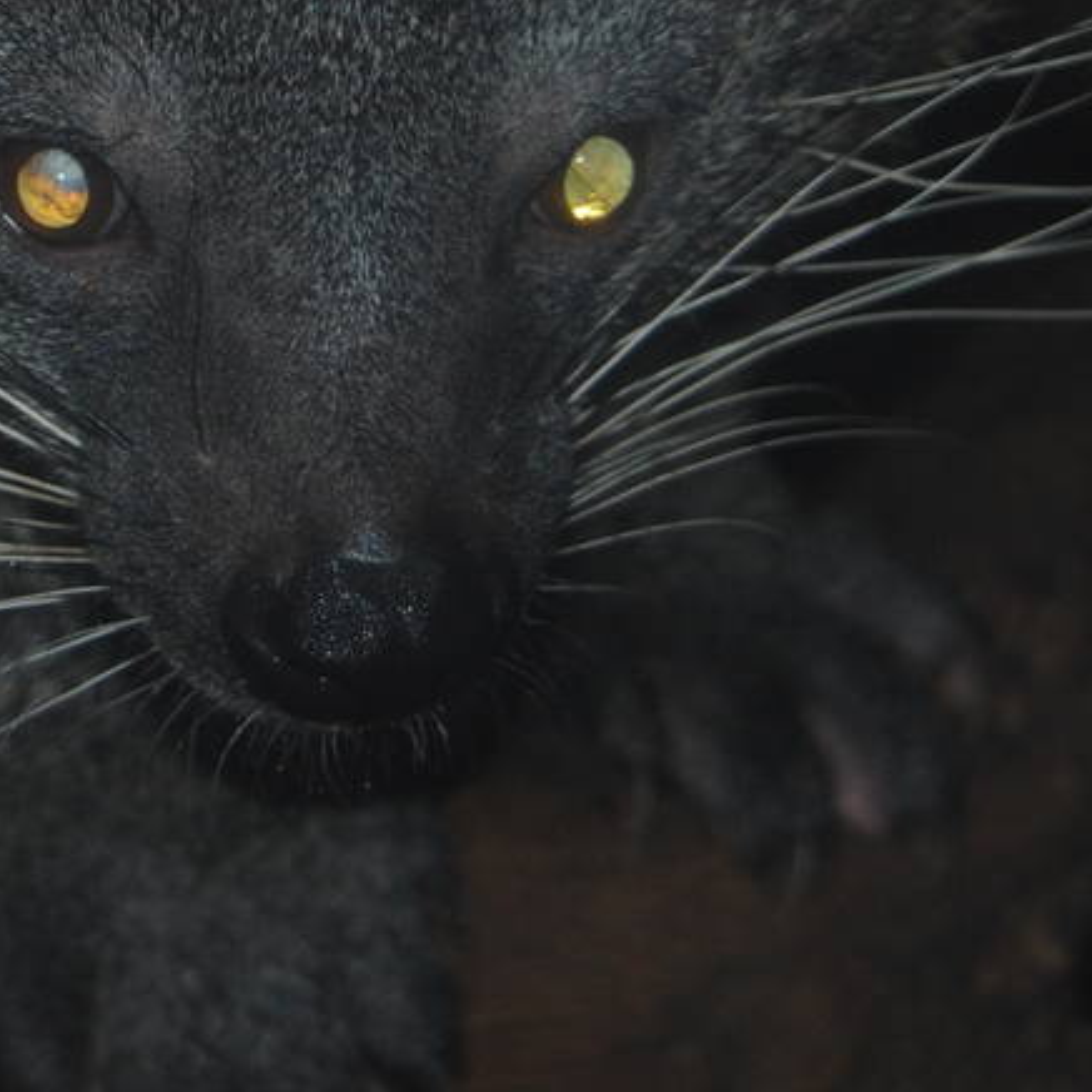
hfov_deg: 6.8
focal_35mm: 258
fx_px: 9192
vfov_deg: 6.8
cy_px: 51
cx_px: -170
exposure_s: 1/60
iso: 200
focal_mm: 55
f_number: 4.5
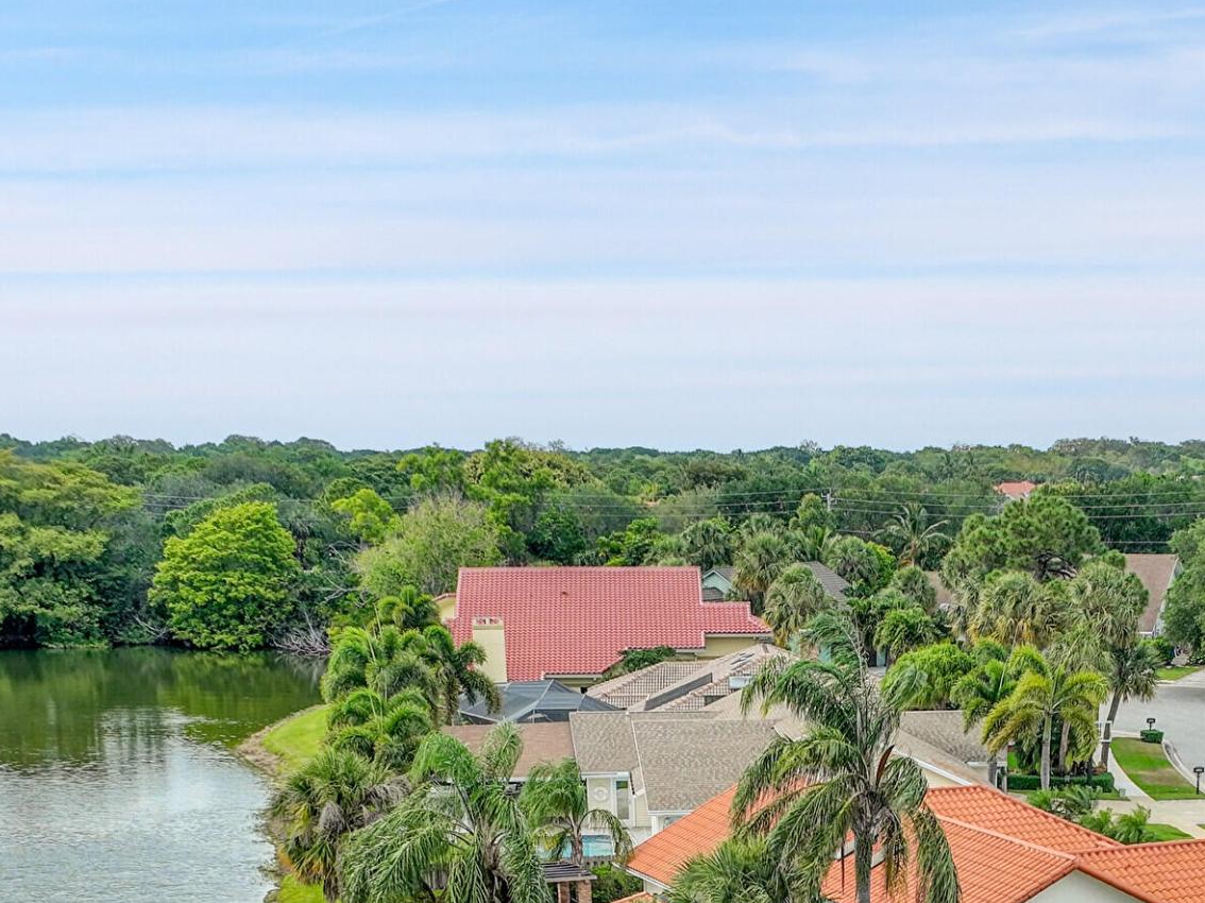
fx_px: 2123
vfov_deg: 21.9
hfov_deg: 31.3
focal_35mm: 61
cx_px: 869
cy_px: 1126
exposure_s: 1/1250
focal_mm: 12.3
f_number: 2.8
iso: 170
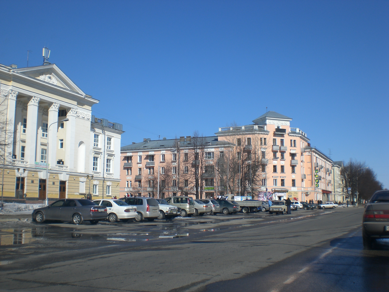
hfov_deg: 49.0
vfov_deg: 37.7
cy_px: 146
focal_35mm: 38
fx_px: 427
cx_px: 194
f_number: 4.4
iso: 50
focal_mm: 6.3
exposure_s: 1/640
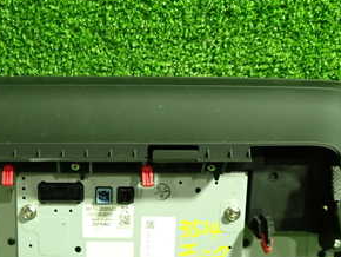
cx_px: 93
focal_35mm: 62
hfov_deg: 30.7
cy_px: 210
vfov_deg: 23.3
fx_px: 611
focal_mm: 5.4
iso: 500
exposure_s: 1/30
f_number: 2.3
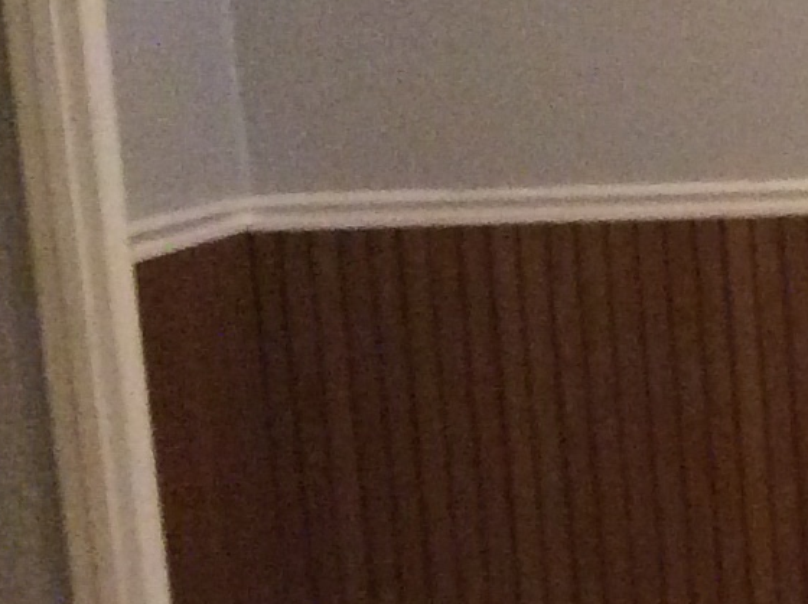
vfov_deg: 10.0
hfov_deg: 11.9
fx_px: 3452
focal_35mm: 148
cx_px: 1620
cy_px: 494
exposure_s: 1/24
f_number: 2.4
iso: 250
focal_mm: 3.3
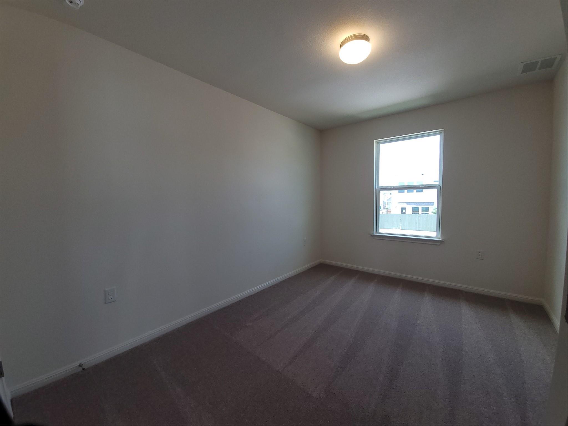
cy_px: 213
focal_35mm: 13
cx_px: 284
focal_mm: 2.2
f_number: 2.2
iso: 100
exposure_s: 1/120
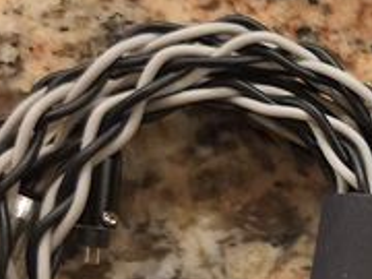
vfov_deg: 14.1
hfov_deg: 17.0
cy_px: 337
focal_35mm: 102
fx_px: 1096
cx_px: 595
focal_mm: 5.4
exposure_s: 1/24
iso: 320
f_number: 1.8
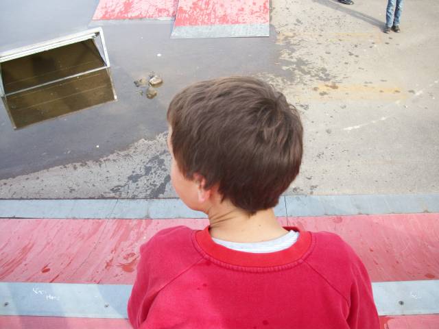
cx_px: 220
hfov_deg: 52.6
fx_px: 444
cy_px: 164
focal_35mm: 35
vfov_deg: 40.7
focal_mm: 6.3
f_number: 3.1
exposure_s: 1/160
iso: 80
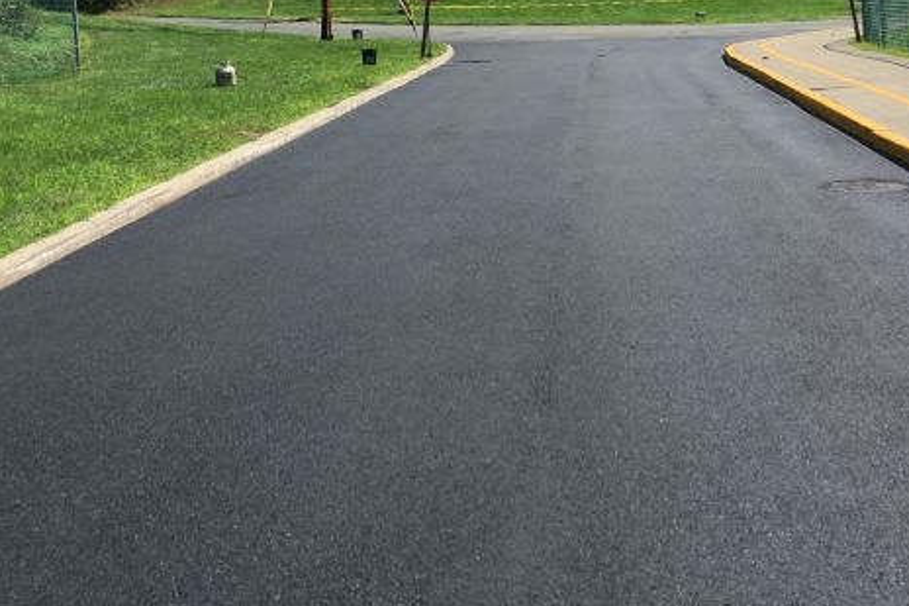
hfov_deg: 38.2
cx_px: 500
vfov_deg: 25.8
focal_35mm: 52
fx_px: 1312
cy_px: 192
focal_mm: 4.15
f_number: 2.2
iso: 25
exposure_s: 1/1709
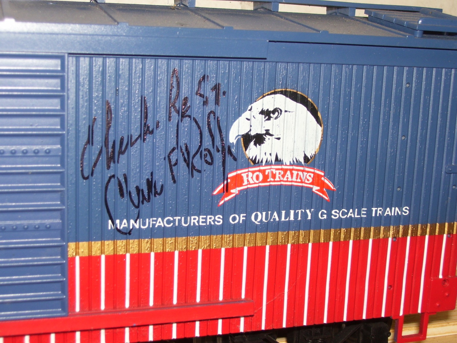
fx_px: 753
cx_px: 228
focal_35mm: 57
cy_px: 172
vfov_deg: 25.7
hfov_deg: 33.8
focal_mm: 9.4
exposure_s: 1/60
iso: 80
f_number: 3.4
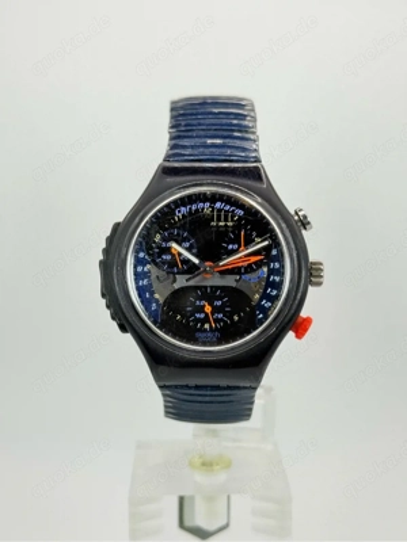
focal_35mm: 48
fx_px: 752
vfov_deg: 39.7
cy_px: 271
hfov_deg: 30.3
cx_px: 204
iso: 64
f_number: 1.78
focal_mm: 6.76
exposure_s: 1/802
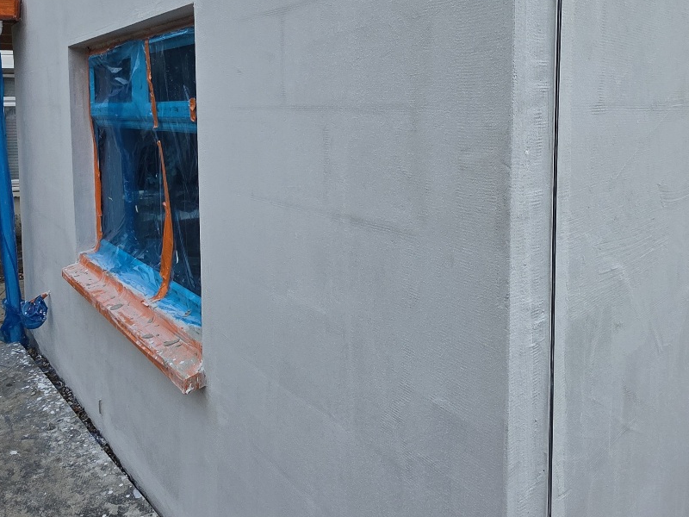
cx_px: 323
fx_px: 518
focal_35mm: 26
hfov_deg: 67.2
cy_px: 142
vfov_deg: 51.3
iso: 64
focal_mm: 2.2
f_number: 1.9
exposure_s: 1/2000
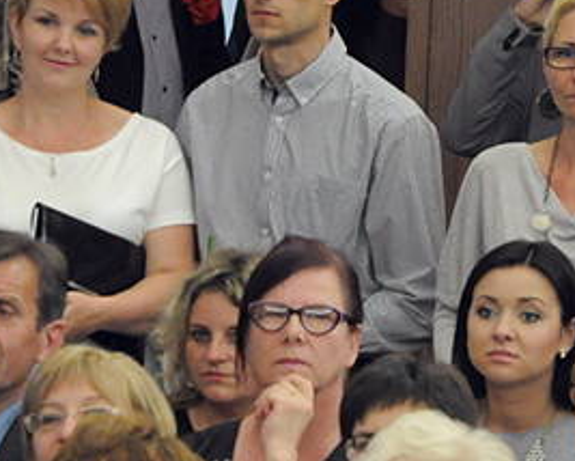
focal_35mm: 469
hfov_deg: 4.1
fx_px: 7996
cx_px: 269
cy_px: 197
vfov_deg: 3.3
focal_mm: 105
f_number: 5.6
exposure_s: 1/80
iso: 2500
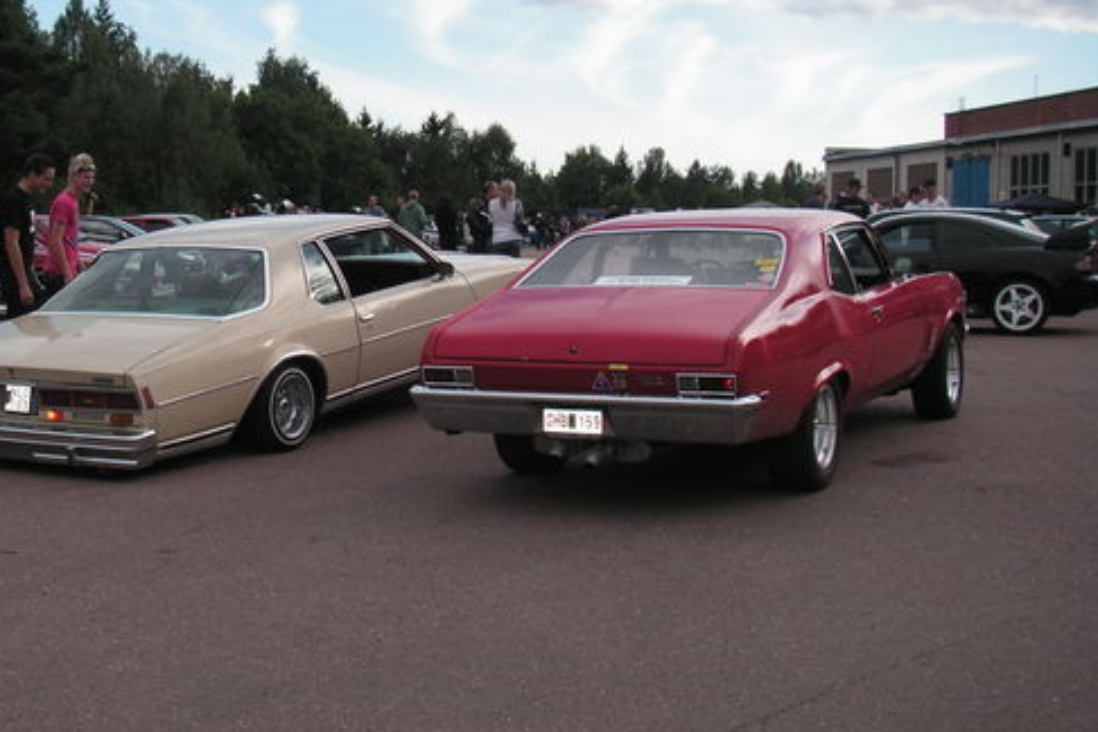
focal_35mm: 52
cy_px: 291
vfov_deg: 25.9
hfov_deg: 37.9
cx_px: 384
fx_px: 1586
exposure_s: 1/350
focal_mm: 6.3
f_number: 3.3
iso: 50
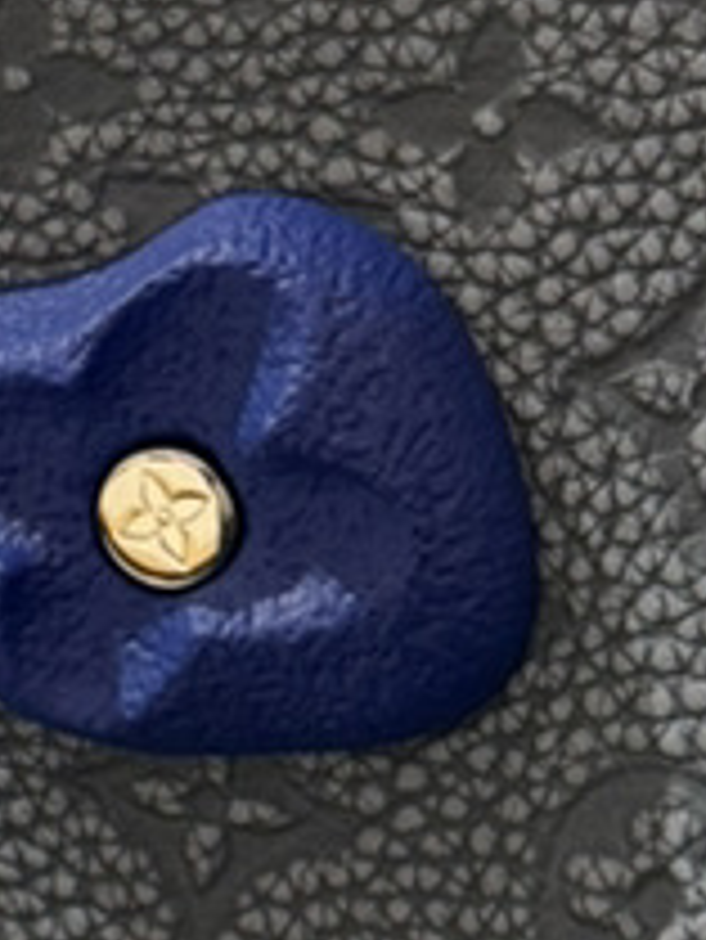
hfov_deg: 10.7
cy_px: -27
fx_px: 3749
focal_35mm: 138
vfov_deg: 14.0
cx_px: 27
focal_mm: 6.76
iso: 200
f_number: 1.78
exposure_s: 1/96
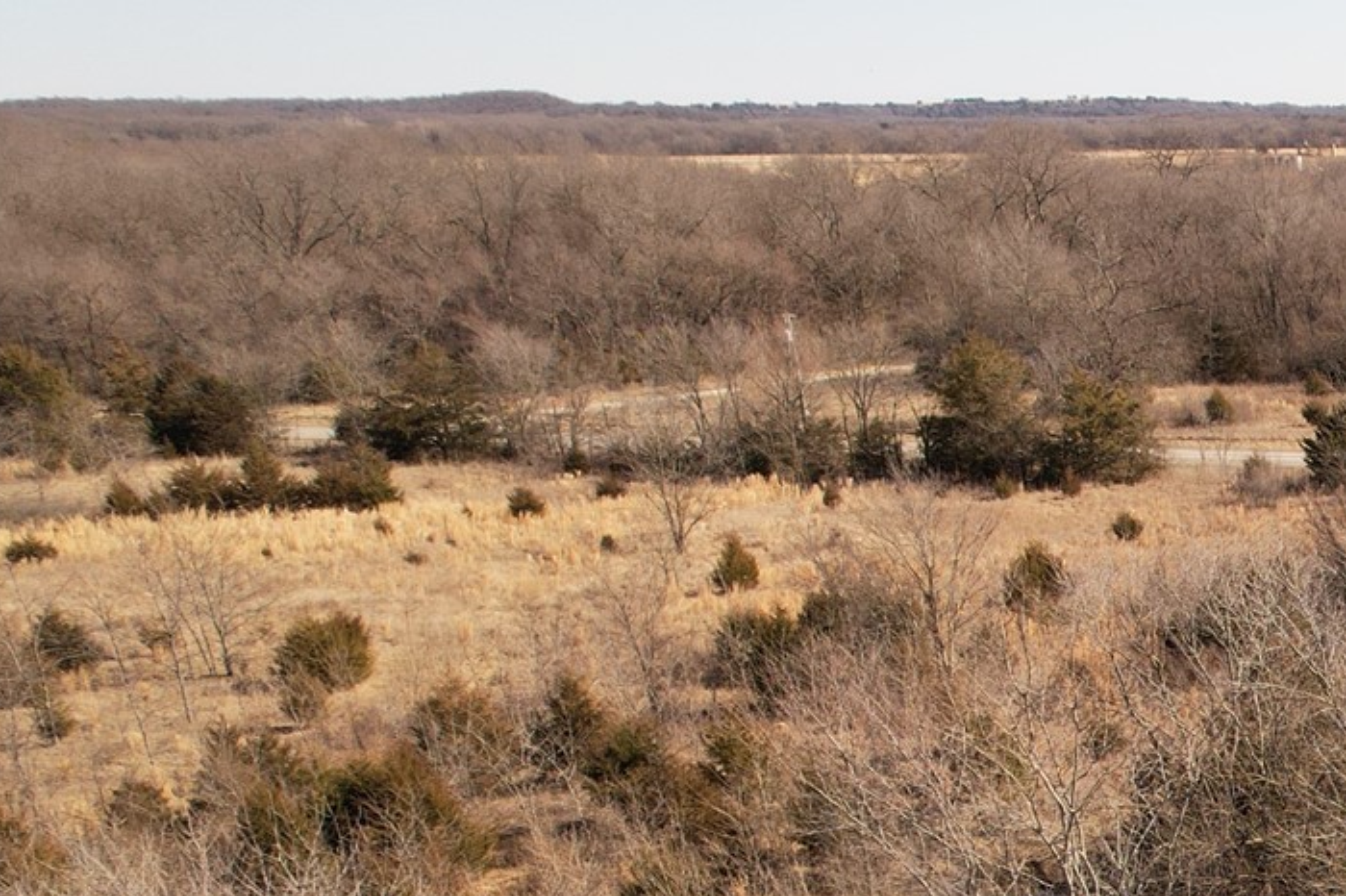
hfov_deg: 25.0
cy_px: 1028
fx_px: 2392
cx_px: 1948
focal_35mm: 64
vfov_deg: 20.1
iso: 160
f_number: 2.8
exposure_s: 1/1600
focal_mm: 8.38
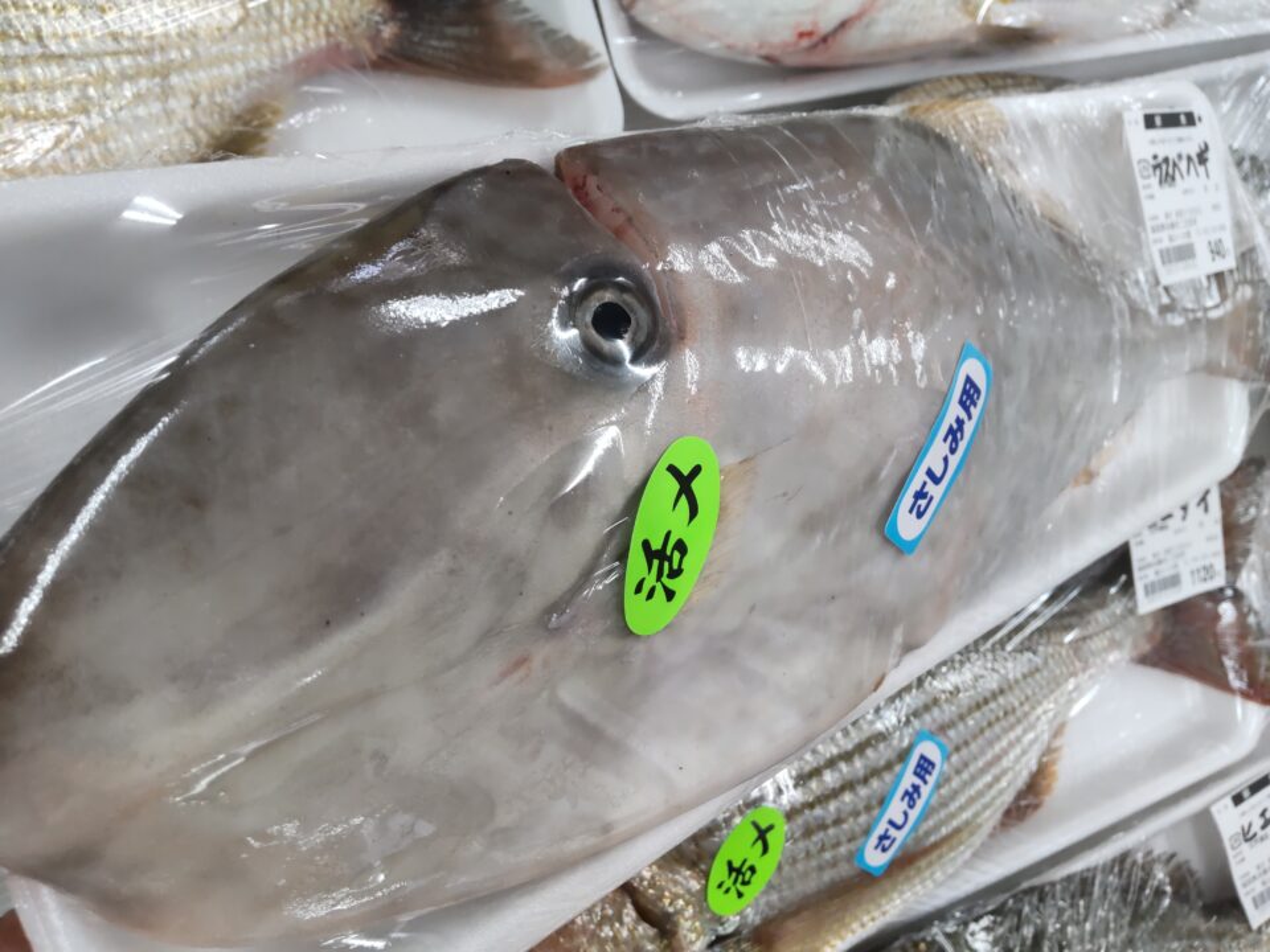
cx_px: 635
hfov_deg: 71.6
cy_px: 476
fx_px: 881
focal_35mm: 24
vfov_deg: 56.8
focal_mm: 3.43
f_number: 2
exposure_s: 1/60
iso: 154
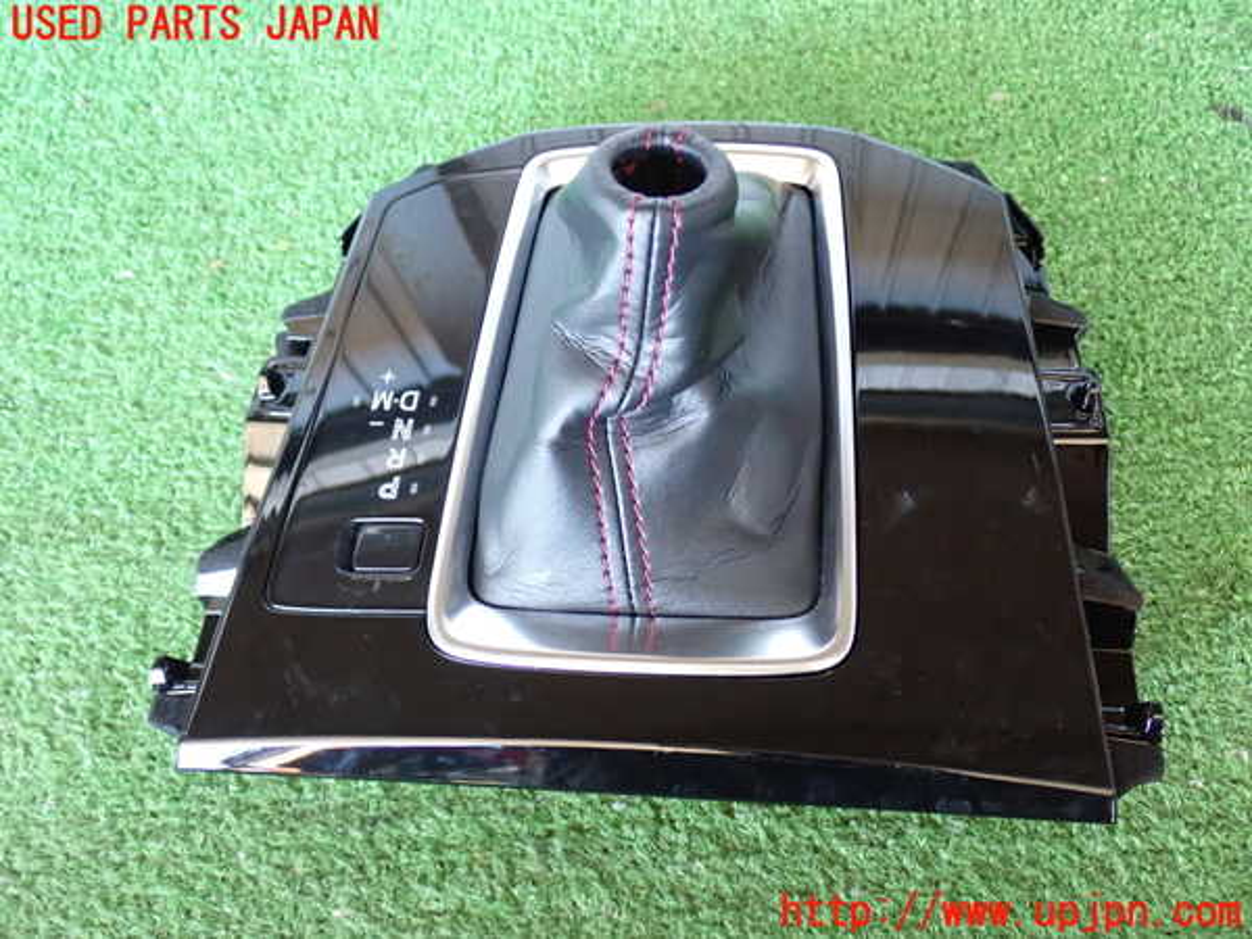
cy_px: 470
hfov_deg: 49.0
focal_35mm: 38
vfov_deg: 37.7
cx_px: 626
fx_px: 1374
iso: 800
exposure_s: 1/30
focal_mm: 6.83
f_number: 2.7
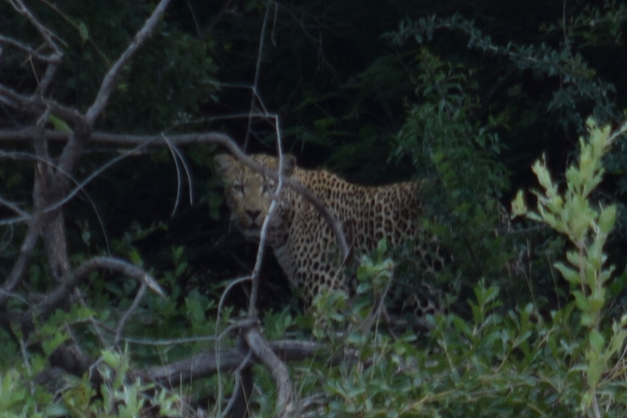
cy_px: 209
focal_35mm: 450
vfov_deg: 3.1
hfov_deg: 4.6
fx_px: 7837
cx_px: 314
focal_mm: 300
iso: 280
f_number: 5.6
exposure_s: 1/500
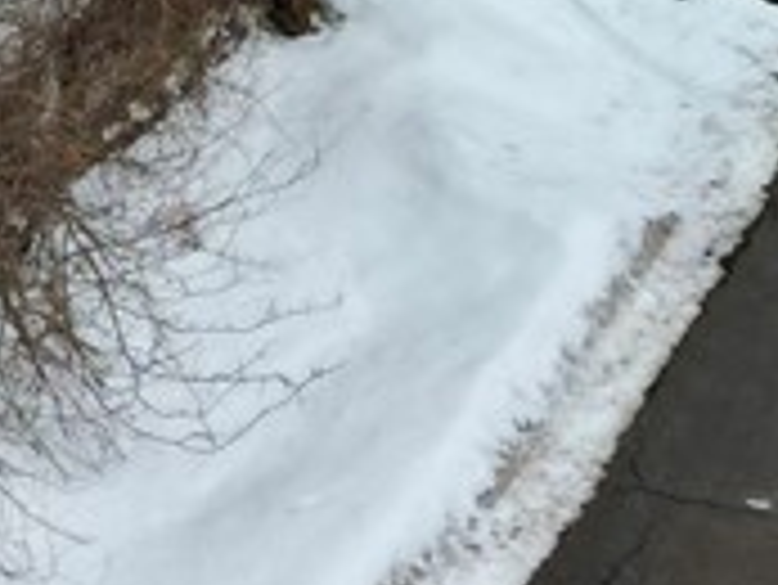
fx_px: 3194
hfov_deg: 12.7
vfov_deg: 10.5
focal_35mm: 142
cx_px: -585
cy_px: 256
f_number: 1.7
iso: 120
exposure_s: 1/180
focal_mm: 6.72
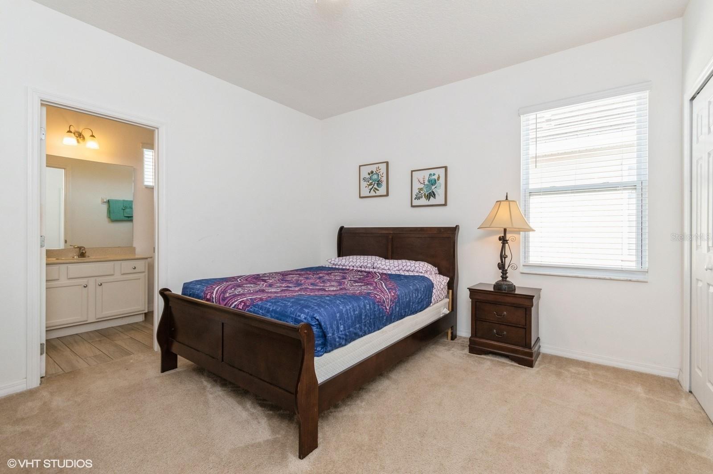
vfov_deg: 77.3
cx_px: 356
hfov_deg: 100.4
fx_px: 297
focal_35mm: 15
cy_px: 237
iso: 400
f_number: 9
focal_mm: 10
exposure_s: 1/50
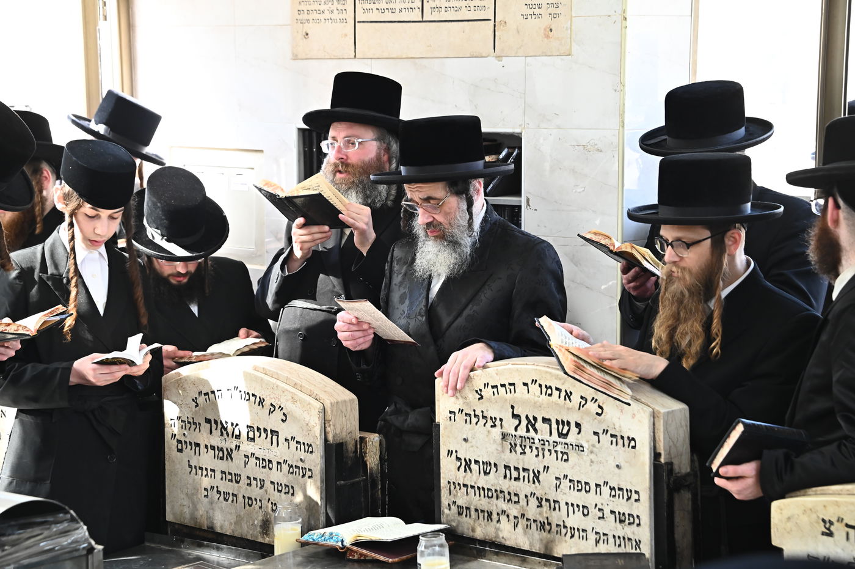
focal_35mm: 85
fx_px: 2017
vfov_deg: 16.0
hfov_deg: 23.9
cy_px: 284
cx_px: 428
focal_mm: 85
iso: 2000
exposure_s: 1/200
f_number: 7.1
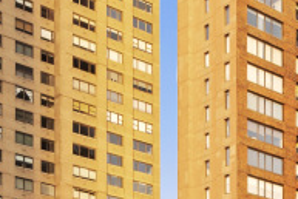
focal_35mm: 88
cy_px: 233
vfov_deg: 15.1
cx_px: 436
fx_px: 729
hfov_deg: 20.2
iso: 100
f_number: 8
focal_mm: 14
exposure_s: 1/50
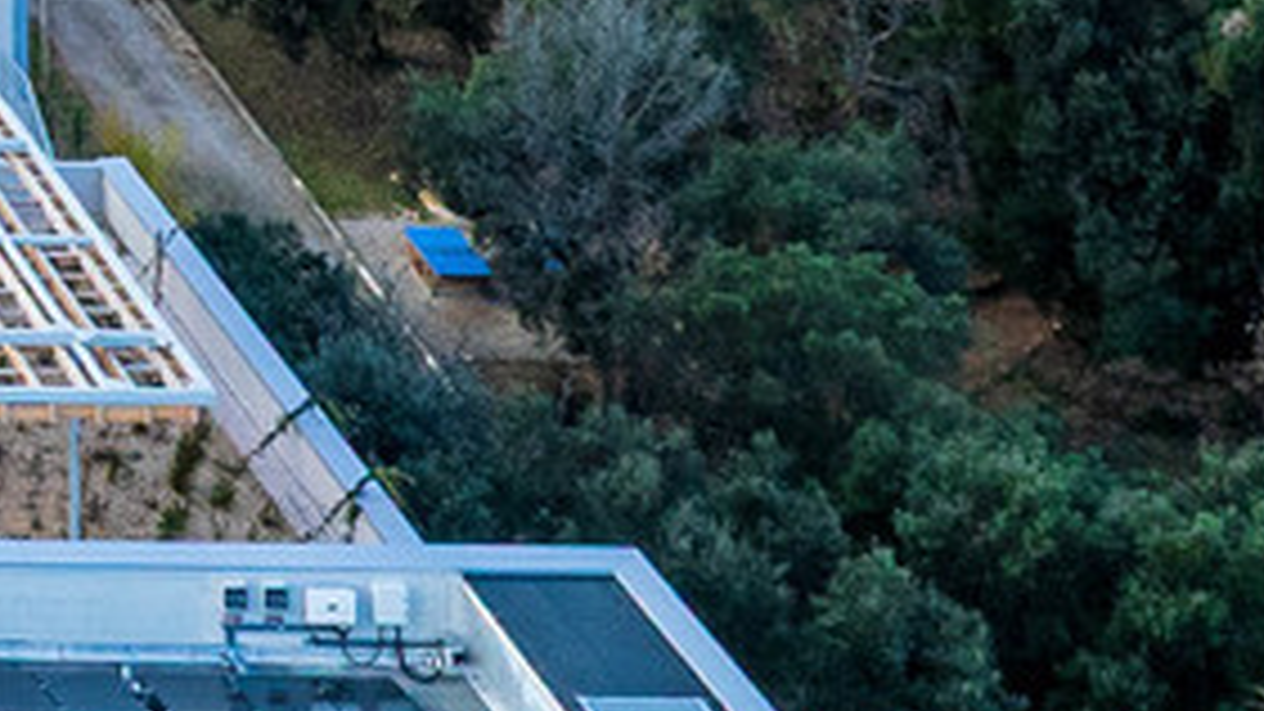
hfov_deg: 11.4
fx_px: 4993
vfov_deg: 8.1
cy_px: 22
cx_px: -1984
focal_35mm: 149
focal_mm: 12.3
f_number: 5.6
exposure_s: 1/240
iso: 100
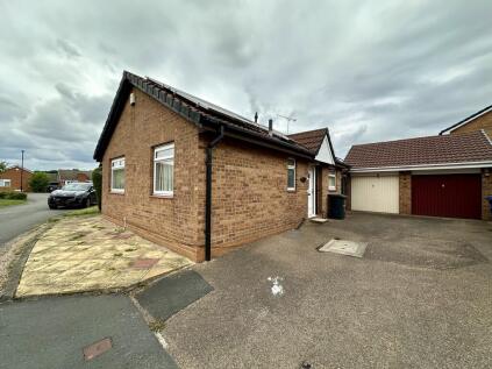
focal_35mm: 14
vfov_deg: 85.6
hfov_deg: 102.1
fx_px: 199
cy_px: 184
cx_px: 246
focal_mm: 2.22
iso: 40
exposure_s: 1/711
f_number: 2.2
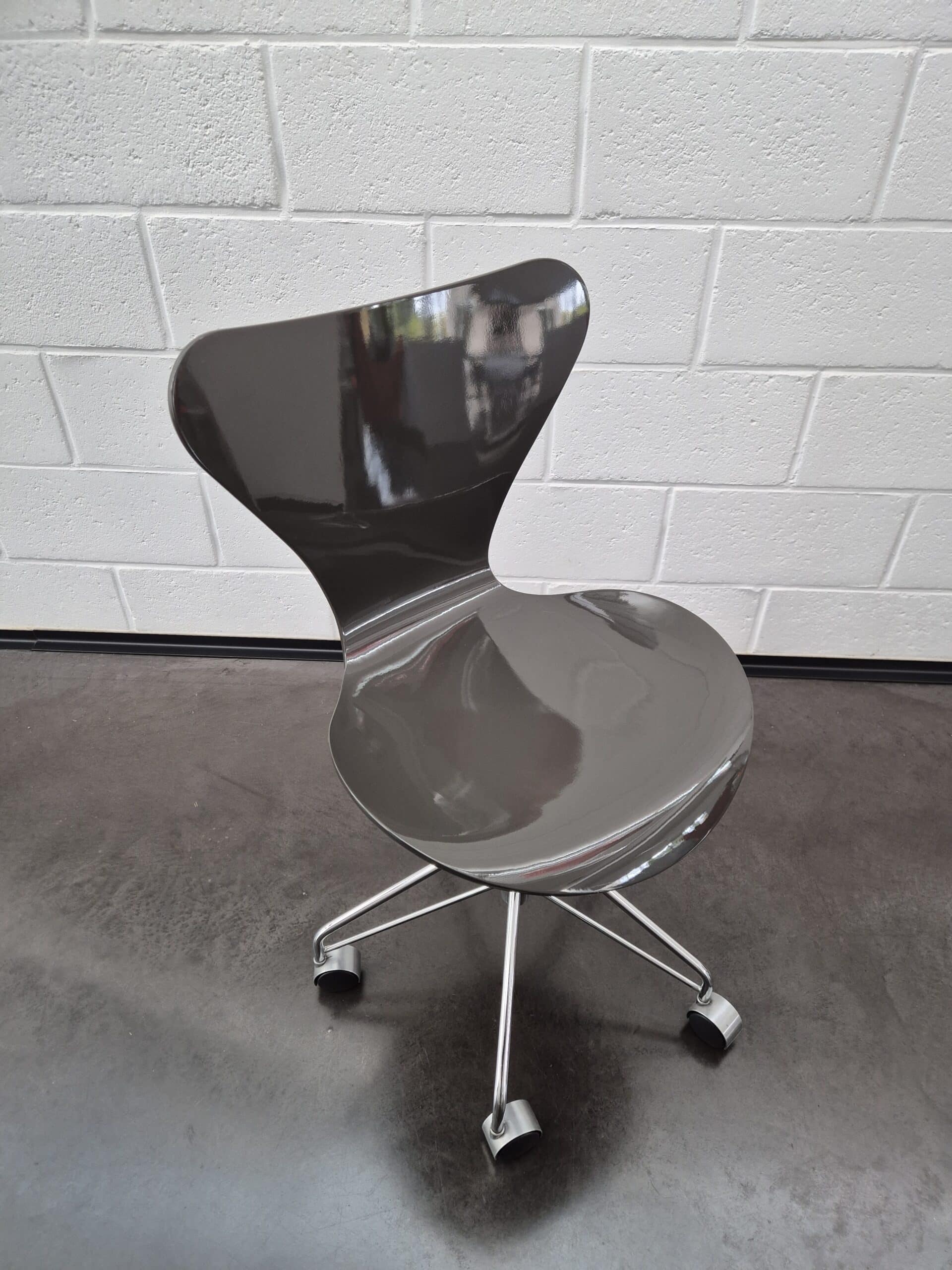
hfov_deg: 58.9
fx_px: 843
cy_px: 635
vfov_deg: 73.9
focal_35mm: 23
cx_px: 476
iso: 250
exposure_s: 1/100
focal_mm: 5.4
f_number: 1.8
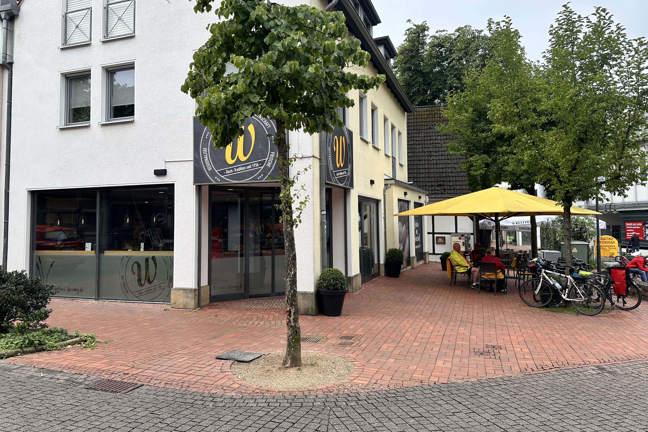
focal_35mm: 25
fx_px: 450
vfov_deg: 51.2
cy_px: 199
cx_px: 324
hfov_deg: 71.5
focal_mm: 6.86
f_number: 1.78
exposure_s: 1/2155
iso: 80
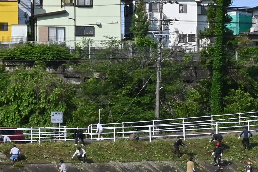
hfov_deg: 9.8
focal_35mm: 210
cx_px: 210
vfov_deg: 6.5
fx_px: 1503
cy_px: 173
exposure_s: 1/1000
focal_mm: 28.5
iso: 800
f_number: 16
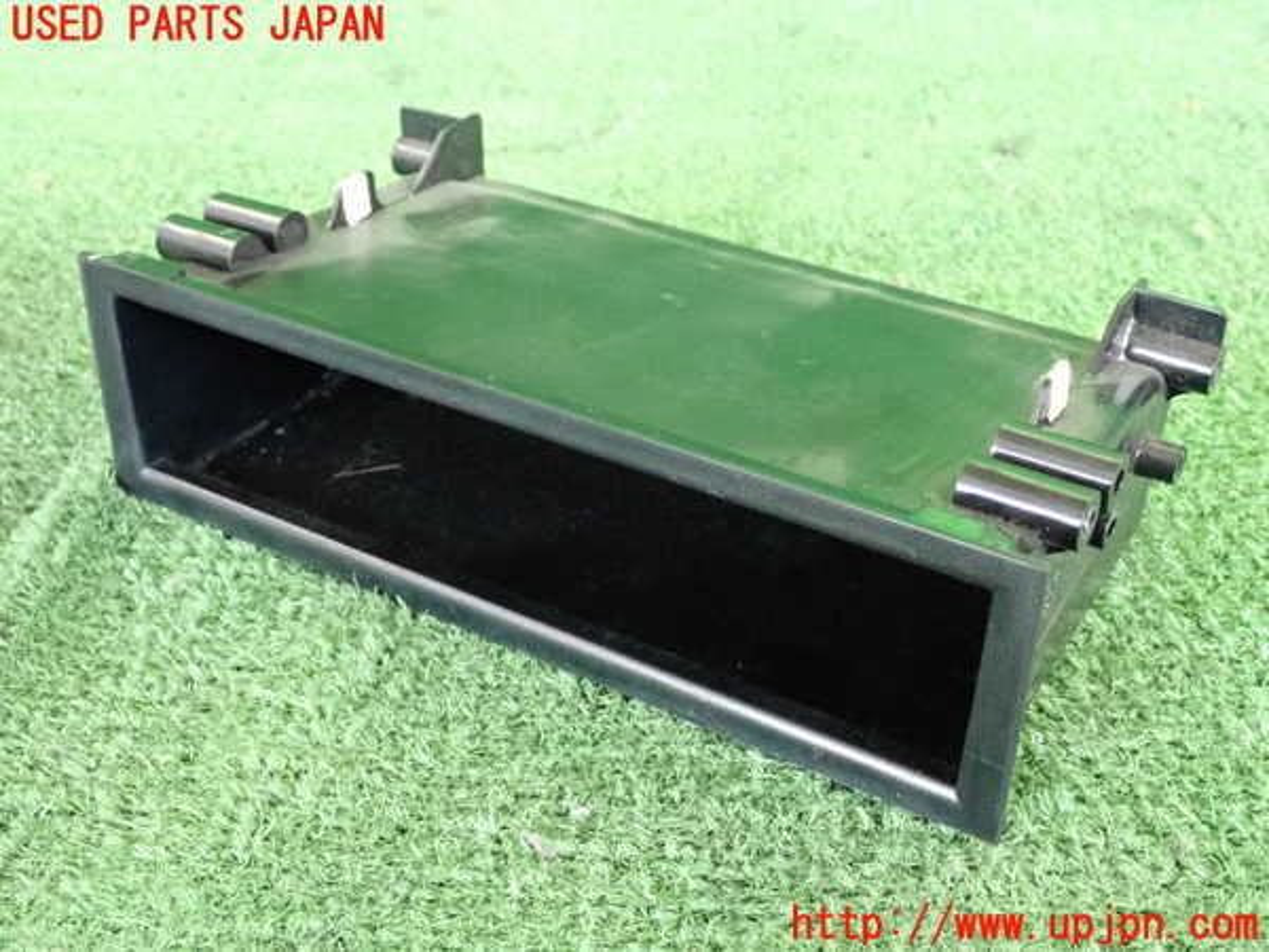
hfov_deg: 40.4
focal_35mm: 47
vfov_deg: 30.9
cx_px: 634
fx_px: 1723
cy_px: 476
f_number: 3.1
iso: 2500
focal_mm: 8.4
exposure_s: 1/125
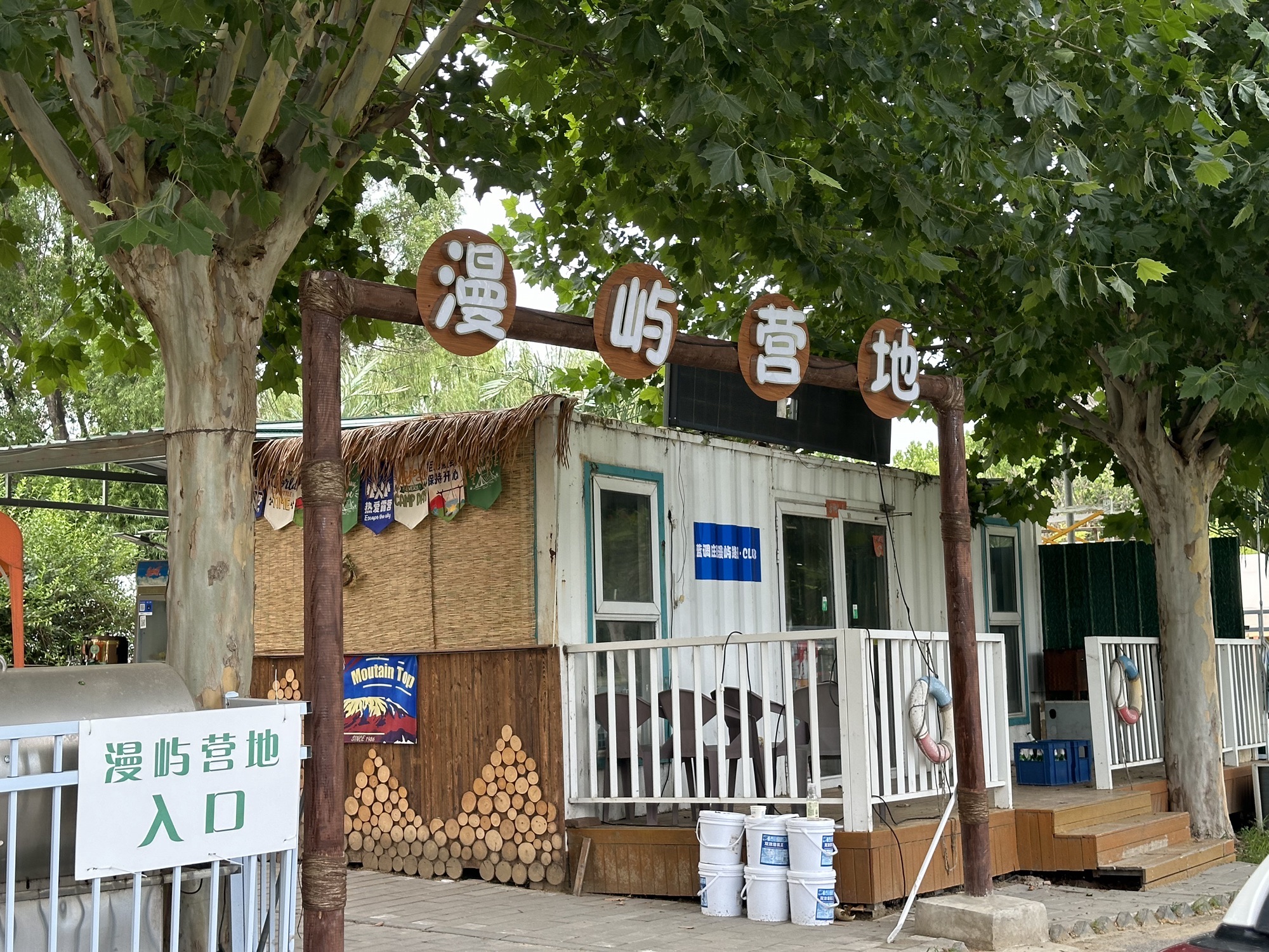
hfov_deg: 39.7
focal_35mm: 48
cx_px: 634
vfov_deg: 30.3
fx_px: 1760
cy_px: 476
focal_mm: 6.86
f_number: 1.78
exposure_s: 1/176
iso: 64
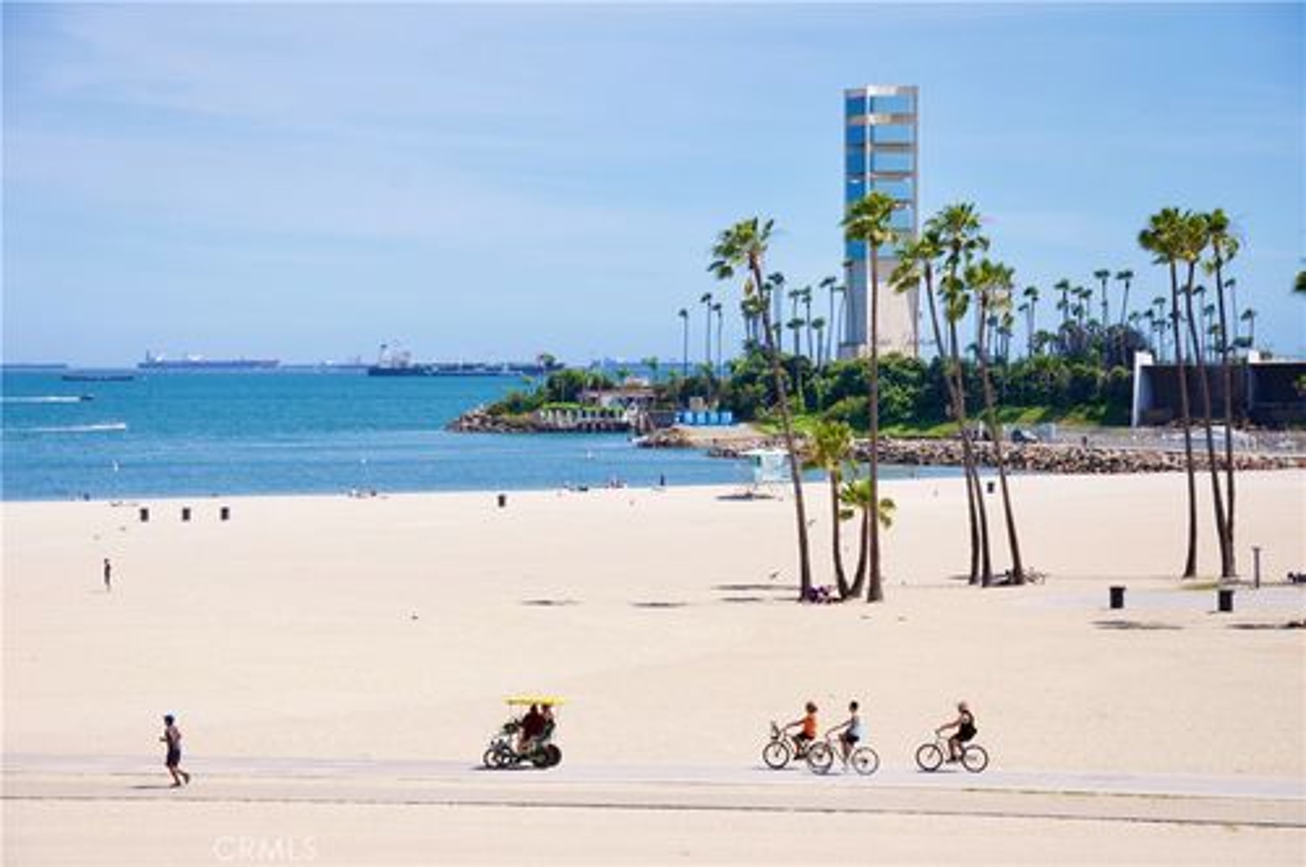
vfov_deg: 13.0
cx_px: 653
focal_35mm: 105
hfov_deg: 19.5
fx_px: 3804
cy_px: 434
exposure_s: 1/2000
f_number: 7.1
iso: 400
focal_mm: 70
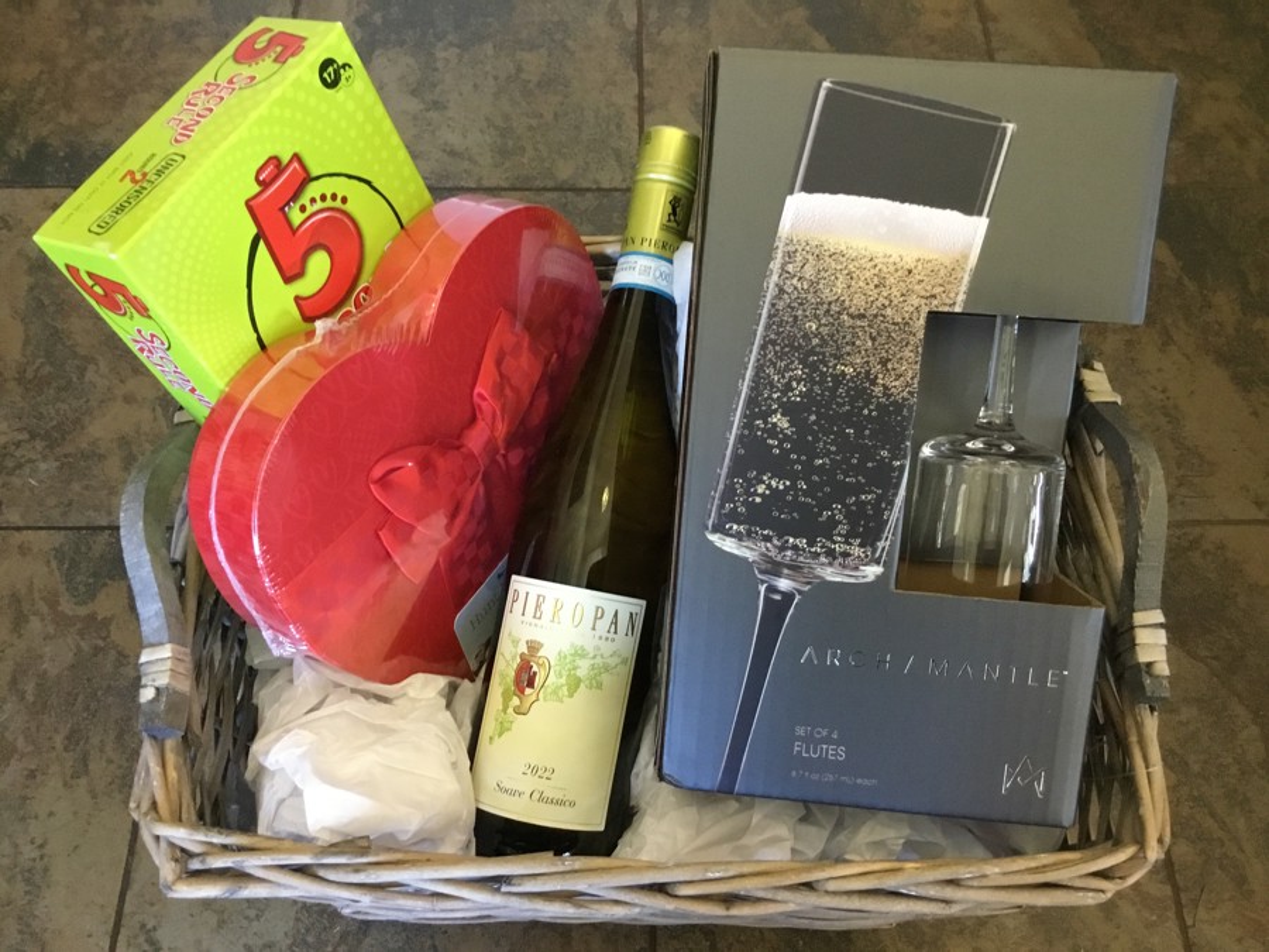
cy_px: 476
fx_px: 1136
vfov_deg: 45.4
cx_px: 634
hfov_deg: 58.4
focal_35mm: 31
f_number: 2.4
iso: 200
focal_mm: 3.3
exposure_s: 1/20
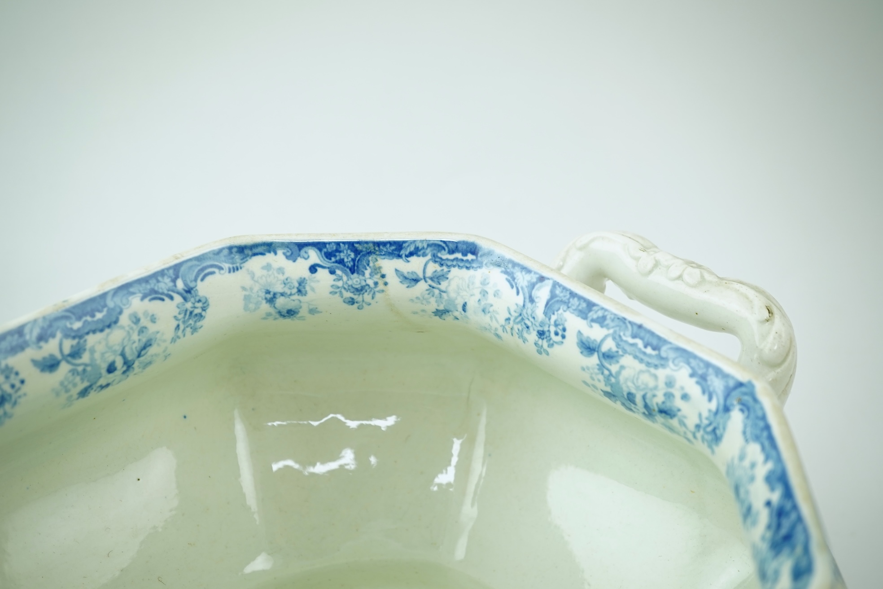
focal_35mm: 45
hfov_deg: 43.6
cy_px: 294
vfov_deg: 29.9
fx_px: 1104
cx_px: 442
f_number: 7.1
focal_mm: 30
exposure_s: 1/60
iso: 400
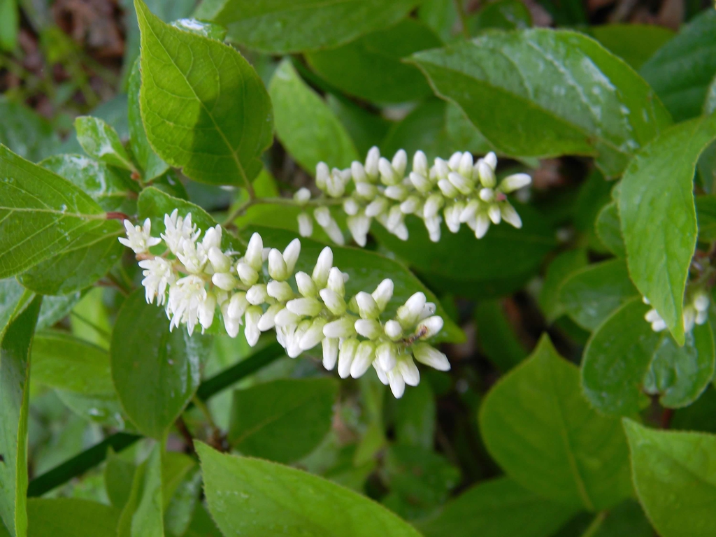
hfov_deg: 52.6
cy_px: 268
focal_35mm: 35
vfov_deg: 40.7
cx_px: 358
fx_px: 724
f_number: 3.9
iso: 80
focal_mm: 8.6
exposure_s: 1/41.1
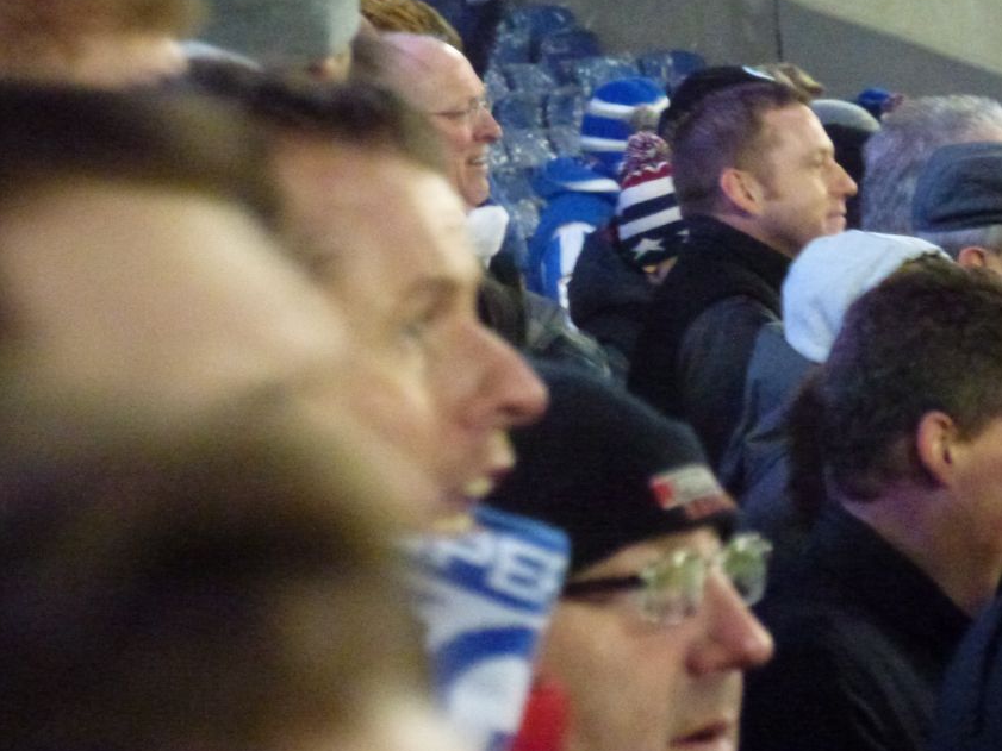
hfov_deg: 6.0
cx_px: 656
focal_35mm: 331
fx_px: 9583
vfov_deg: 4.5
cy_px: 237
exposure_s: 1/15
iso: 1600
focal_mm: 41.5
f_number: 5.6
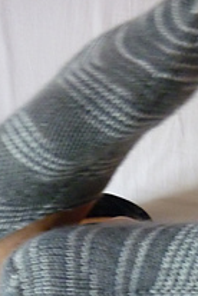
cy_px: 235
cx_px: 178
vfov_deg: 24.1
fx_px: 685
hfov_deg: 16.2
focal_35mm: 83
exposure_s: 1/10
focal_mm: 5.5
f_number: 2.8
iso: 400
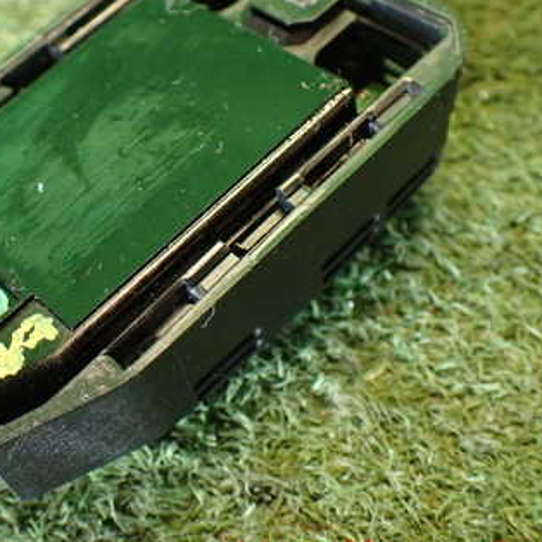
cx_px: 110
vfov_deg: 31.4
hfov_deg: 30.9
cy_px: 192
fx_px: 957
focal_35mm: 54
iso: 500
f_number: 2.4
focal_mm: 5.79
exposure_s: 1/30
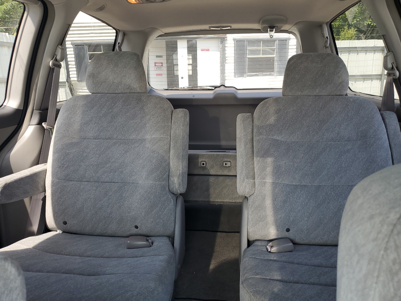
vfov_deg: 53.1
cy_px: 150
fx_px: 301
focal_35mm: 26
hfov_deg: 67.3
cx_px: 200
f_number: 1.5
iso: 50
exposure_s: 1/200
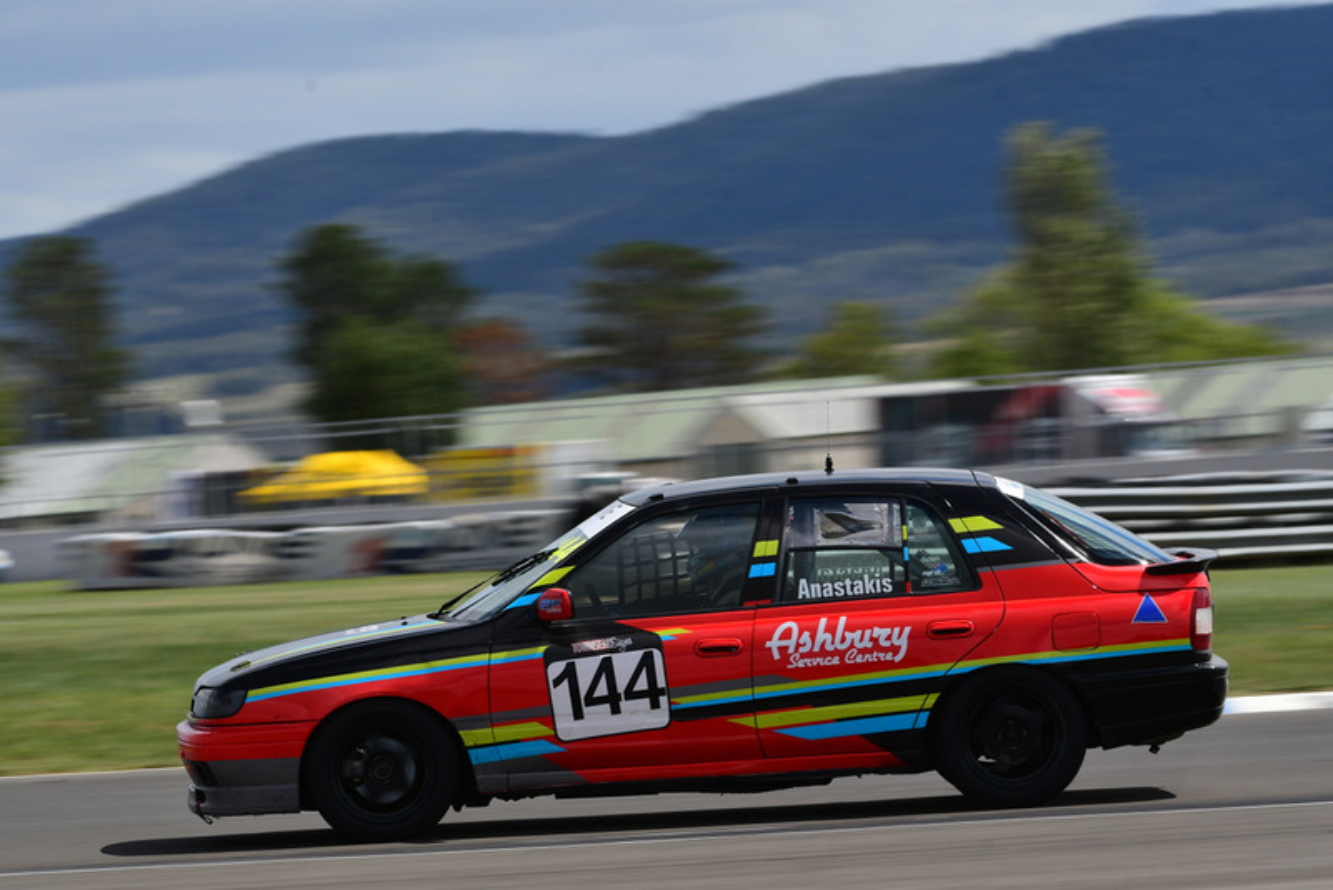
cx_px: 666
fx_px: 12223
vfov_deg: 4.2
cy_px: 445
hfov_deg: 6.2
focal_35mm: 330
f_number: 11
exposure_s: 1/200
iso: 100
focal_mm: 220
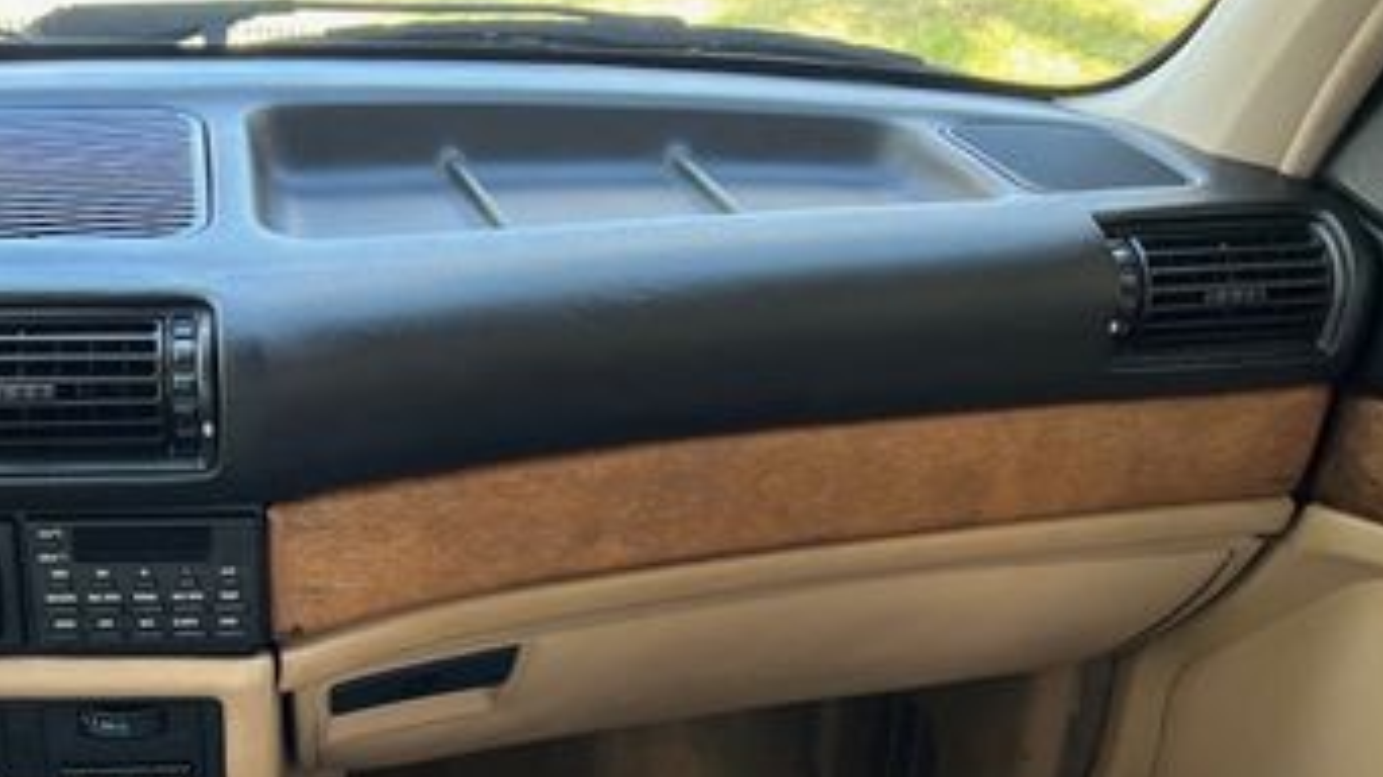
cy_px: 761
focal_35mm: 53
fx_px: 1943
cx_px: 368
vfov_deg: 21.8
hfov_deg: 38.3
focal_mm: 5.7
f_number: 1.5
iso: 100
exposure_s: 1/121
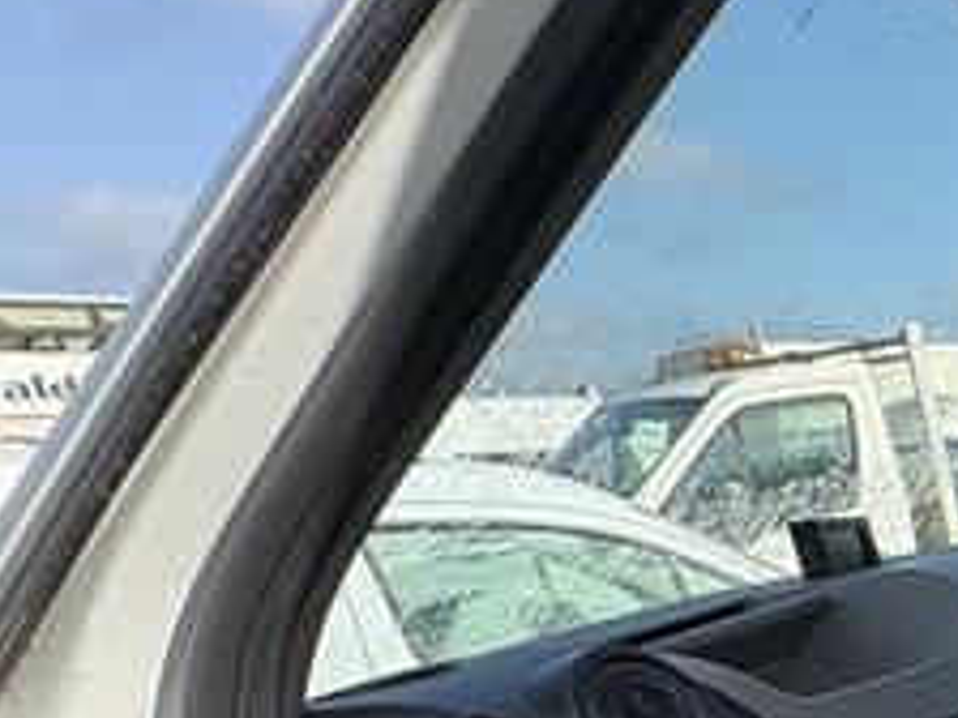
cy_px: 829
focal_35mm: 56
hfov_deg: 21.1
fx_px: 1550
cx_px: 1771
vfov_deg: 24.1
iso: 64
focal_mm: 2.22
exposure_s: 1/573
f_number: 2.2
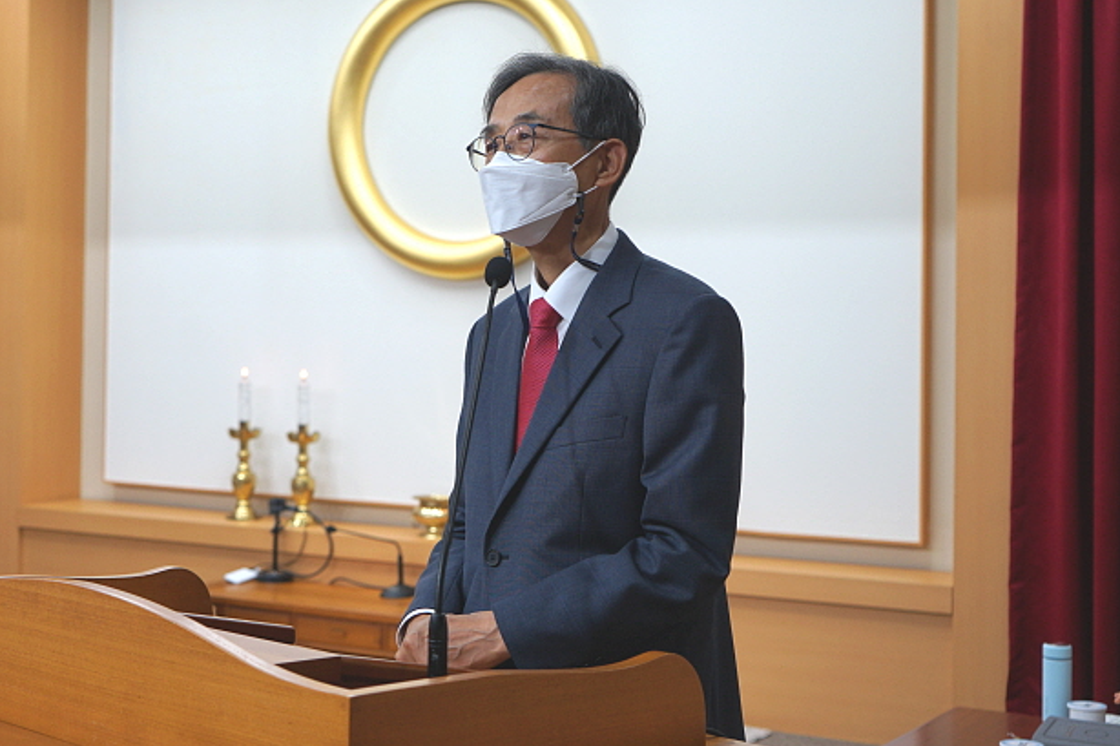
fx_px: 1742
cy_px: 291
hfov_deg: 35.5
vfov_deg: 24.1
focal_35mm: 56
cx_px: 430
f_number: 4
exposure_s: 1/60
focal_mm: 43
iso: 125
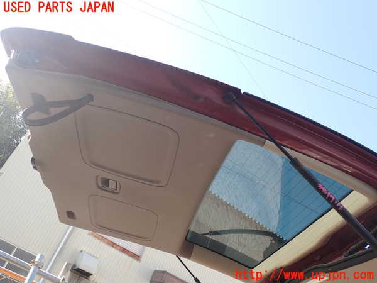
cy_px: 142
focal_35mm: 32
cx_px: 188
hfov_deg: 56.8
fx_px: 349
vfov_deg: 44.2
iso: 100
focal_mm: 5.79
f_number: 3.2
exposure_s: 1/250
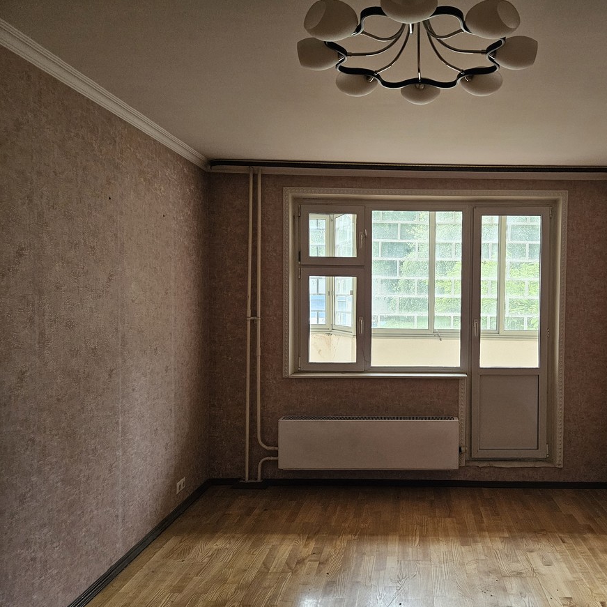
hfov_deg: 55.8
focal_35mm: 28
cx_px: 417
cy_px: 312
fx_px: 555
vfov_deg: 57.3
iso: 640
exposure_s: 1/200
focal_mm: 5.4
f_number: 1.8
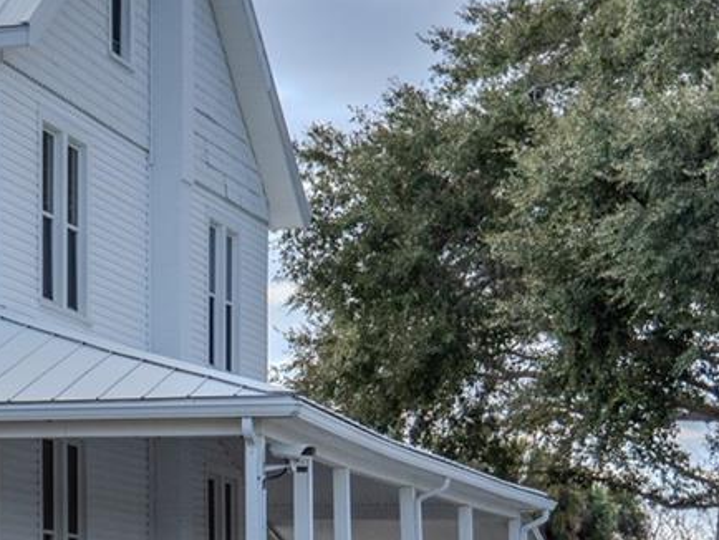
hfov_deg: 14.1
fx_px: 2759
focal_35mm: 133
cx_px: -275
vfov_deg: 11.2
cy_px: 364
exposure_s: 1/4000
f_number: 2.8
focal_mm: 25
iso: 125
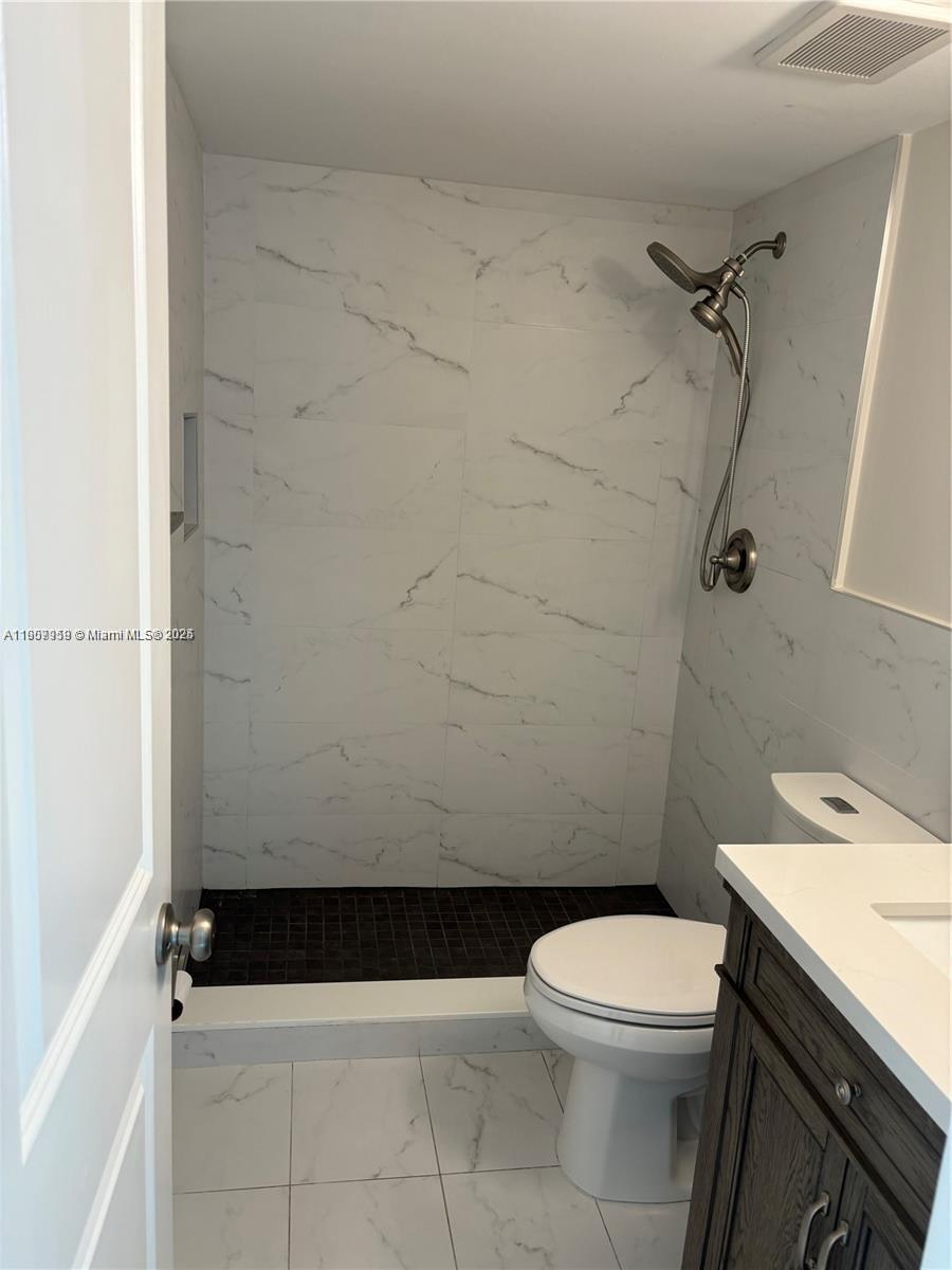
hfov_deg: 53.1
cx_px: 476
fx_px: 953
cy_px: 635
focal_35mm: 26
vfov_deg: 67.3
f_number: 1.6
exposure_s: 1/60
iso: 64
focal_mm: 5.96
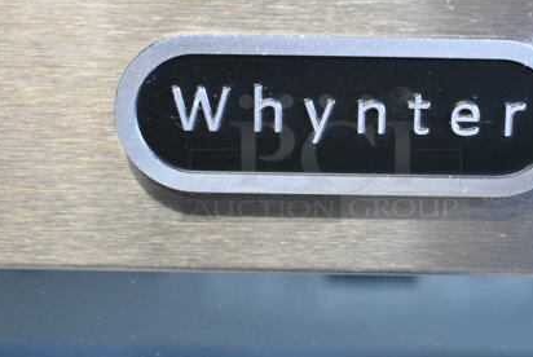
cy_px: 154
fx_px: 1153
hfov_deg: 26.0
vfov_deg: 17.6
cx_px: 326
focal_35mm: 78
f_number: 5
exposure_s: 1/100
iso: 6400
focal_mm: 35
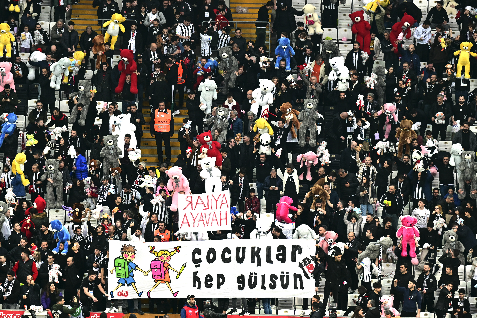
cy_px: 159
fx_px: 3975
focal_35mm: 300
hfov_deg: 6.9
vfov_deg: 4.6
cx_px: 238
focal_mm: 200
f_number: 2.8
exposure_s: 1/400
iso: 360
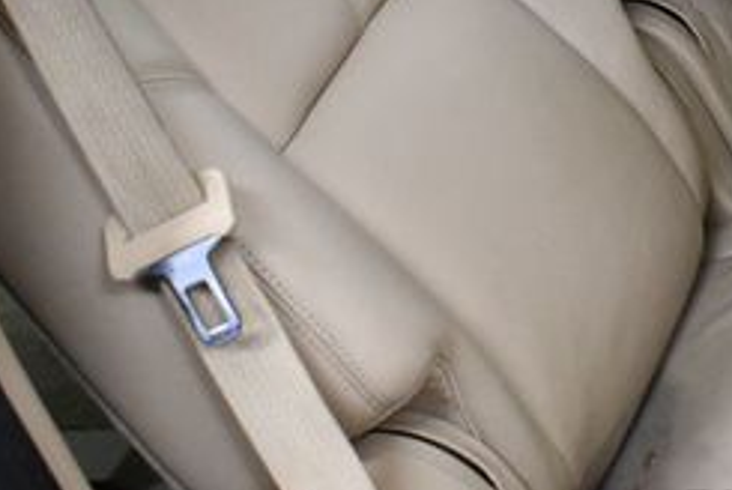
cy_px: -66
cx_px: 651
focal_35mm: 94
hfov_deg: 21.2
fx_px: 1914
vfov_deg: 14.2
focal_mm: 18
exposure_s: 1/125
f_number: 3.5
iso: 2200
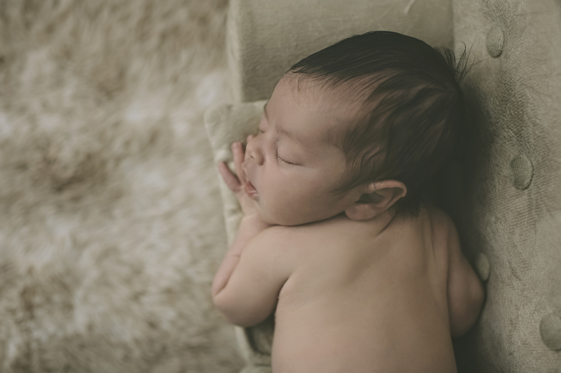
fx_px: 545
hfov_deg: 54.5
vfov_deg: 37.8
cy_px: 186
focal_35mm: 35
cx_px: 280
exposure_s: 1/250
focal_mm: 35
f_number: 2.8
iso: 200
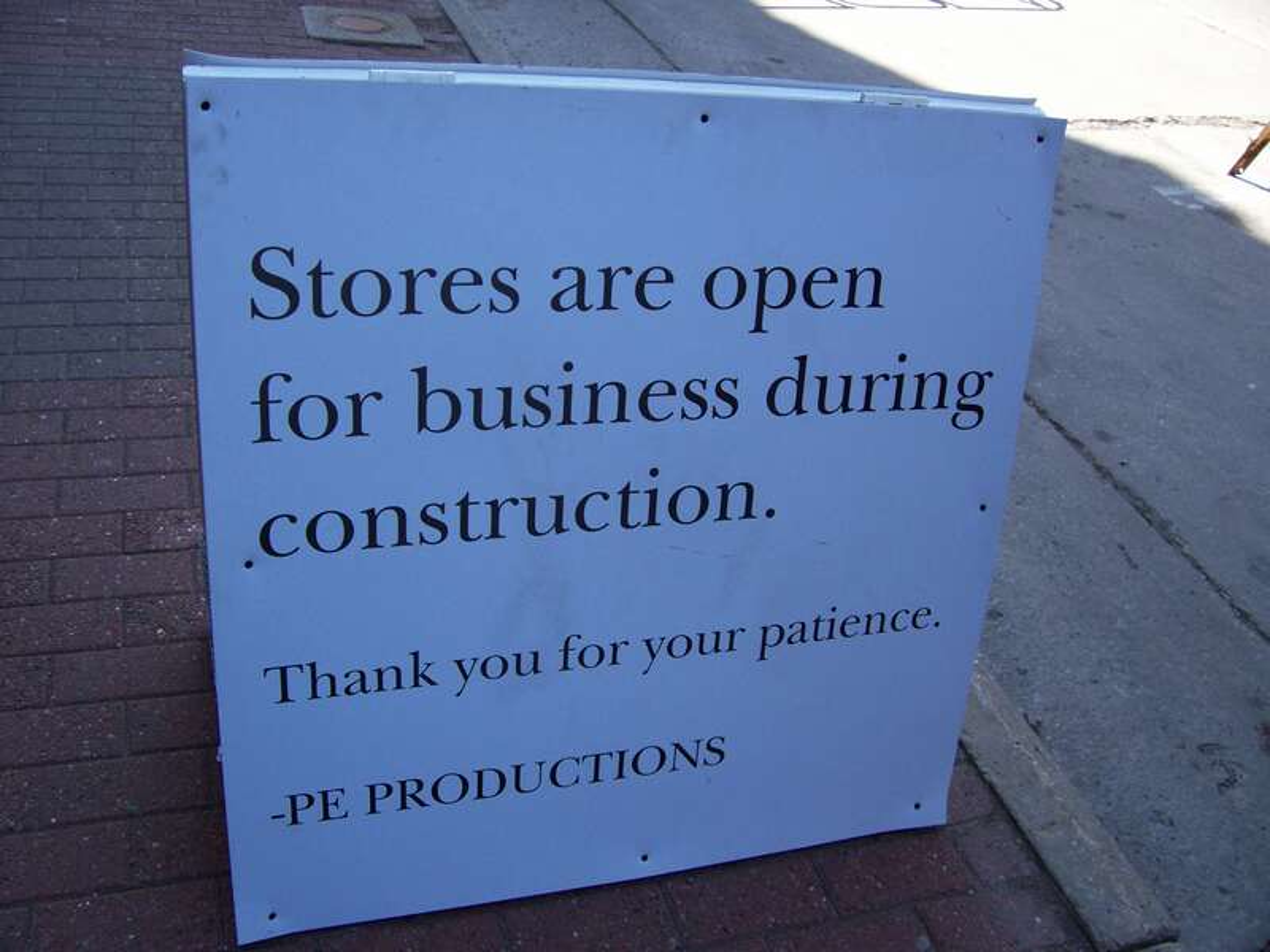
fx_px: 1247
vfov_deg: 41.8
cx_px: 635
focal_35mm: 34
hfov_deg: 54.0
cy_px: 476
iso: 80
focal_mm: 5.6
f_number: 2.7
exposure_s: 1/434
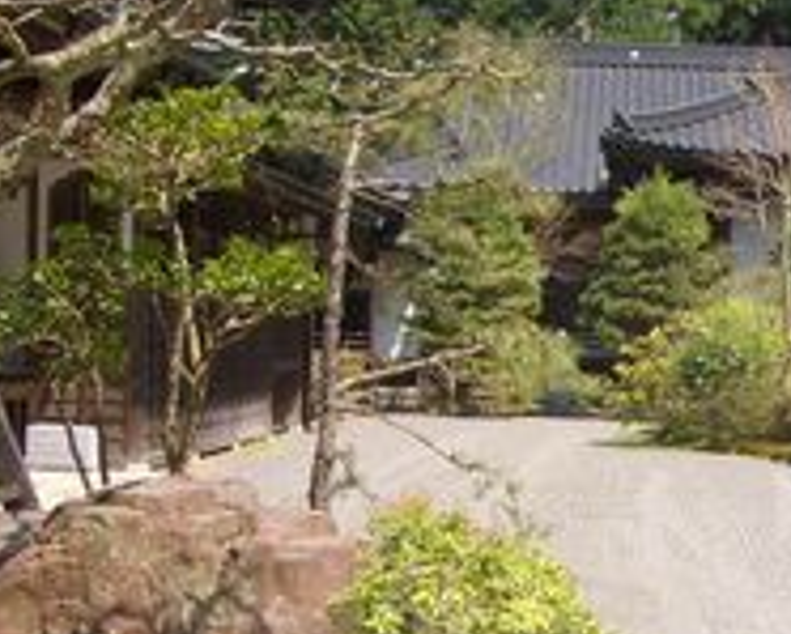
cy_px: 483
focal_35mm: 77
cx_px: 812
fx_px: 1804
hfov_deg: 23.6
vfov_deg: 19.8
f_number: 4.3
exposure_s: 1/200
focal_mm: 5.8
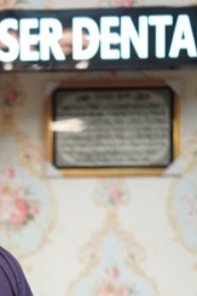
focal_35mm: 137
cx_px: -16
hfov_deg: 9.9
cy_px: 343
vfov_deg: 14.5
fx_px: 1129
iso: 1000
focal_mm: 35
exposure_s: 1/100
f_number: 1.7
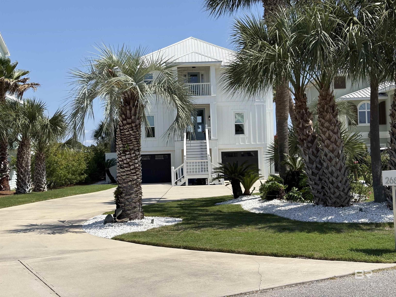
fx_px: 595
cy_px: 148
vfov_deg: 28.0
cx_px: 198
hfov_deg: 36.8
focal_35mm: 52
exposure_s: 1/4329
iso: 40
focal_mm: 5.96
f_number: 1.6
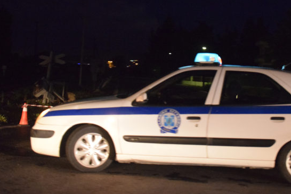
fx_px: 485
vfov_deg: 22.6
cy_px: 78
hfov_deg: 33.0
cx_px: 200
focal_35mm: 60
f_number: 3.5
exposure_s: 1/50
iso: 8000
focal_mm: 28
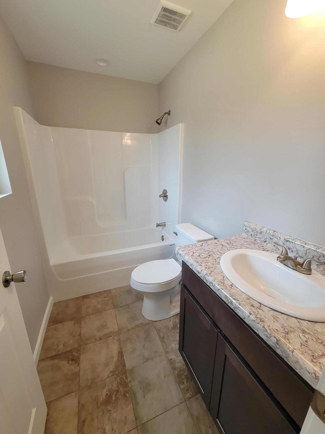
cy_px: 217
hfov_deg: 89.9
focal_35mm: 13
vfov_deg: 106.2
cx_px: 162
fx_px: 163
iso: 160
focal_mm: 2.2
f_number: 2.2
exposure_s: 1/60
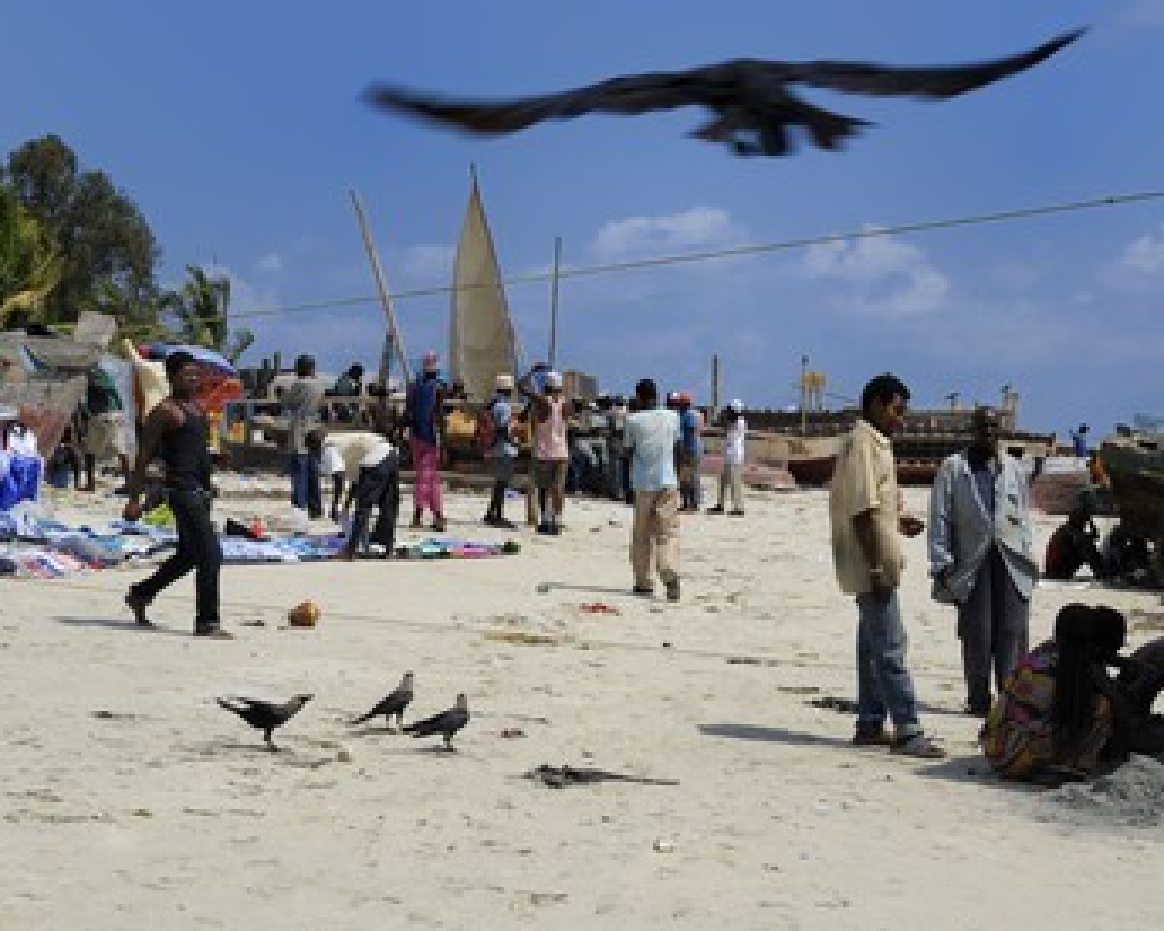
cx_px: 687
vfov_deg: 21.5
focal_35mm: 71
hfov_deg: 26.7
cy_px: 467
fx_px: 2445
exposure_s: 1/250
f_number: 22
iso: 400
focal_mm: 62
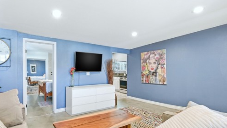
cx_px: 89
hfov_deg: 88.3
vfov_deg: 58.2
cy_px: 70
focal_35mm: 19
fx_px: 114
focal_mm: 14
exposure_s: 1/125
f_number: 5.6
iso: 1250
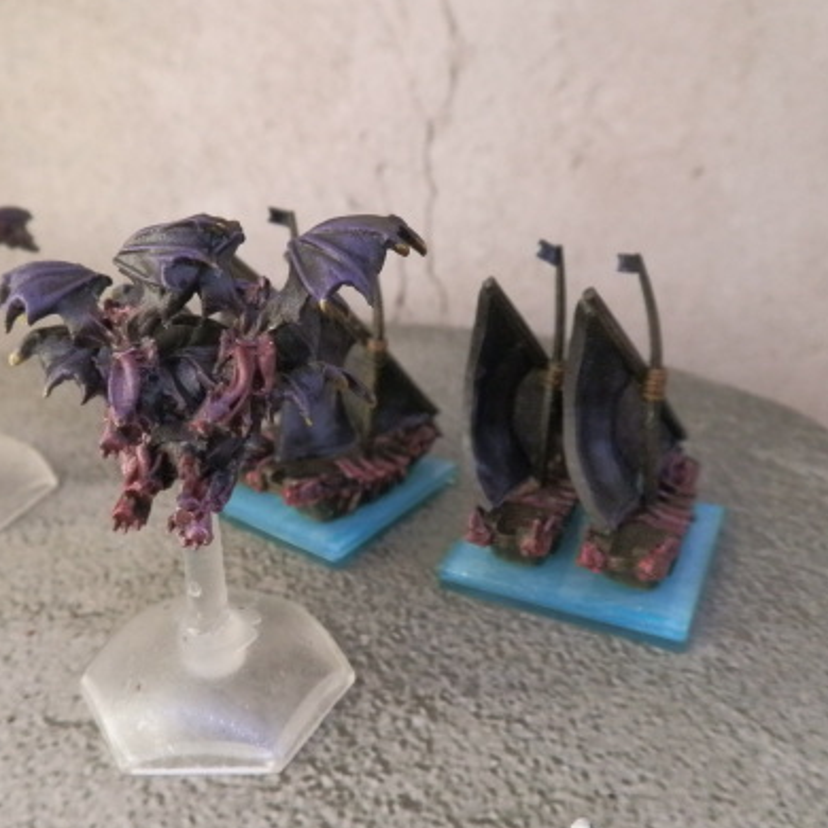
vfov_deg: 48.5
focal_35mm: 34
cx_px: 325
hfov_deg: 48.1
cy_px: 416
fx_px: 920
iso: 400
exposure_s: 1/100
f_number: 3.1
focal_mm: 5
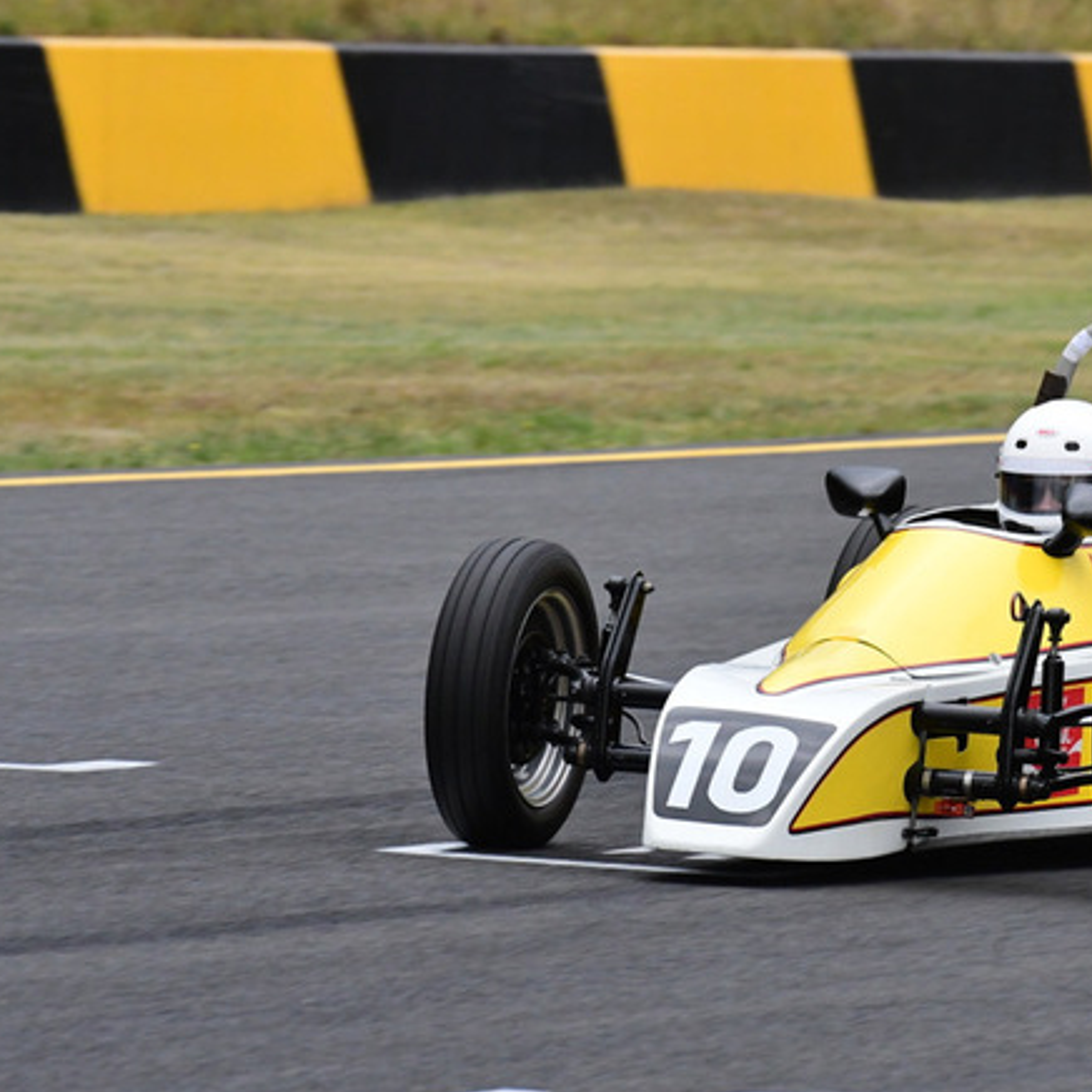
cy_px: 443
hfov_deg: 3.7
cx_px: 827
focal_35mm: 468
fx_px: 16703
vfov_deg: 3.7
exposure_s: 1/640
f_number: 10
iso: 2500
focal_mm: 200
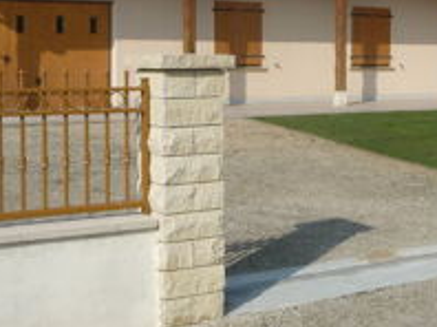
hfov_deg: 28.5
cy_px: 95
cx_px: 283
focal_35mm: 68
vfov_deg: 21.4
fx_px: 857
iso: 100
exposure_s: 1/320
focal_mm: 4.7
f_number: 8
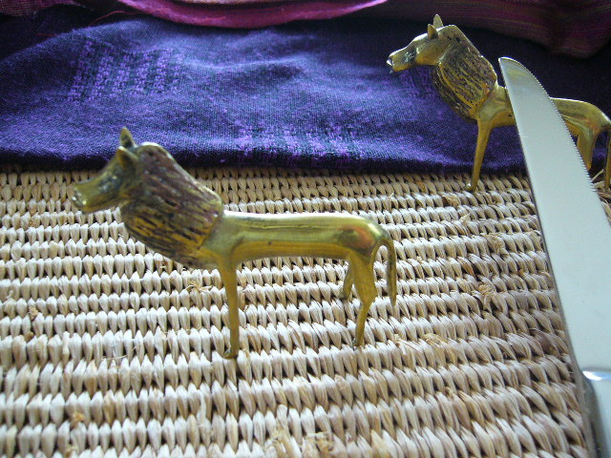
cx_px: 306
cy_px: 229
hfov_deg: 52.6
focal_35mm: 35
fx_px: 618
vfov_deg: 40.7
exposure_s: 1/8
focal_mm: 5.8
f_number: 2.8
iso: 200
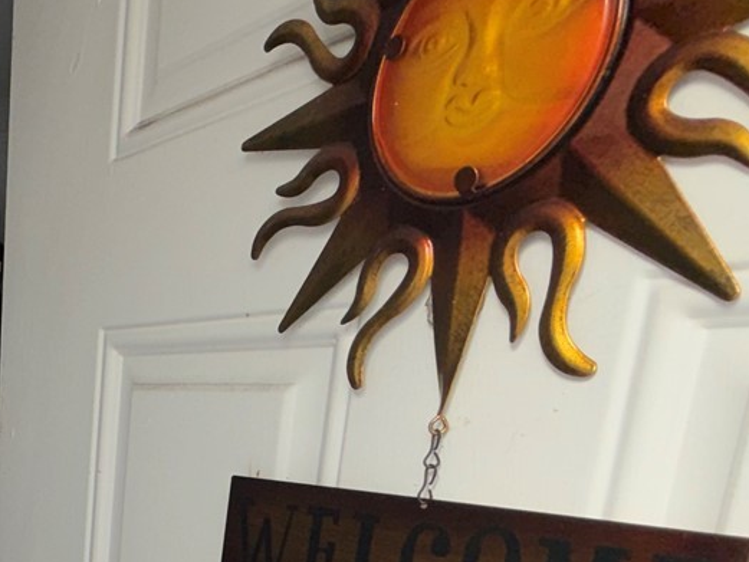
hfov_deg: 32.5
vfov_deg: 30.0
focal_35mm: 43
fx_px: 931
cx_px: -231
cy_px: 628
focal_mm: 2.22
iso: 16
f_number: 2.2
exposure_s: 1/282
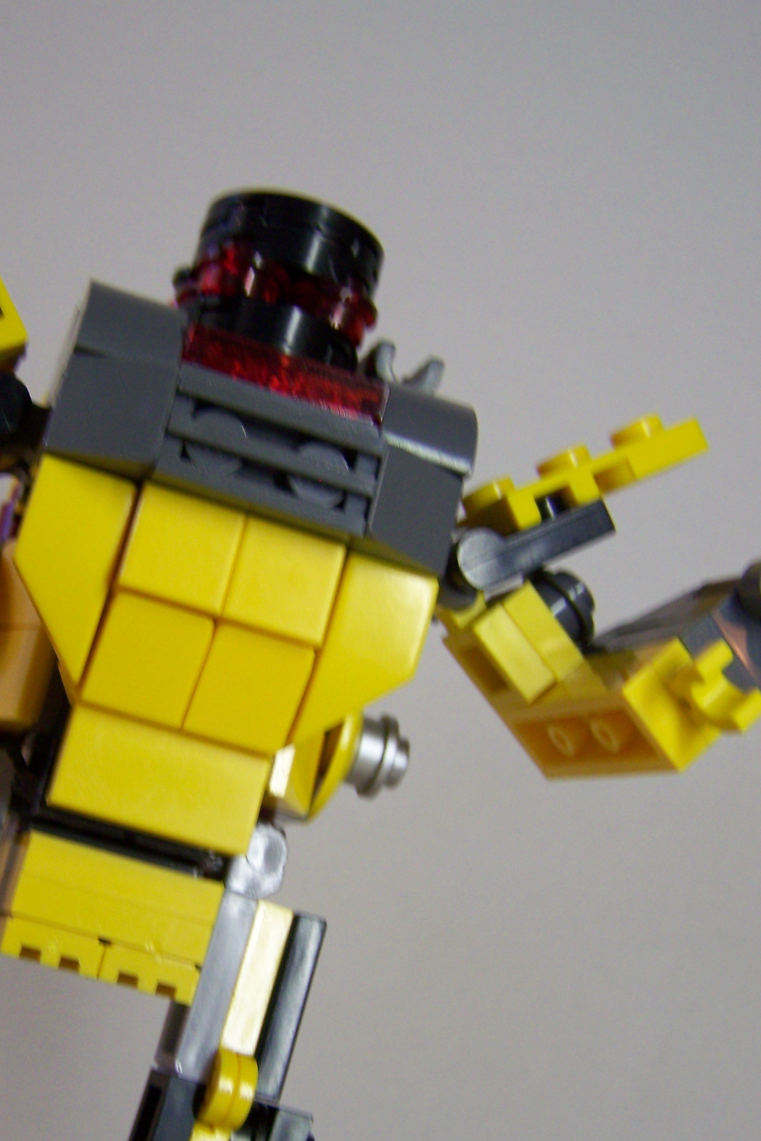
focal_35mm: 53
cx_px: 200
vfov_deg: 37.2
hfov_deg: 25.2
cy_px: 750
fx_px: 1681
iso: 100
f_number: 2.8
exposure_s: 1/30
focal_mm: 6.3
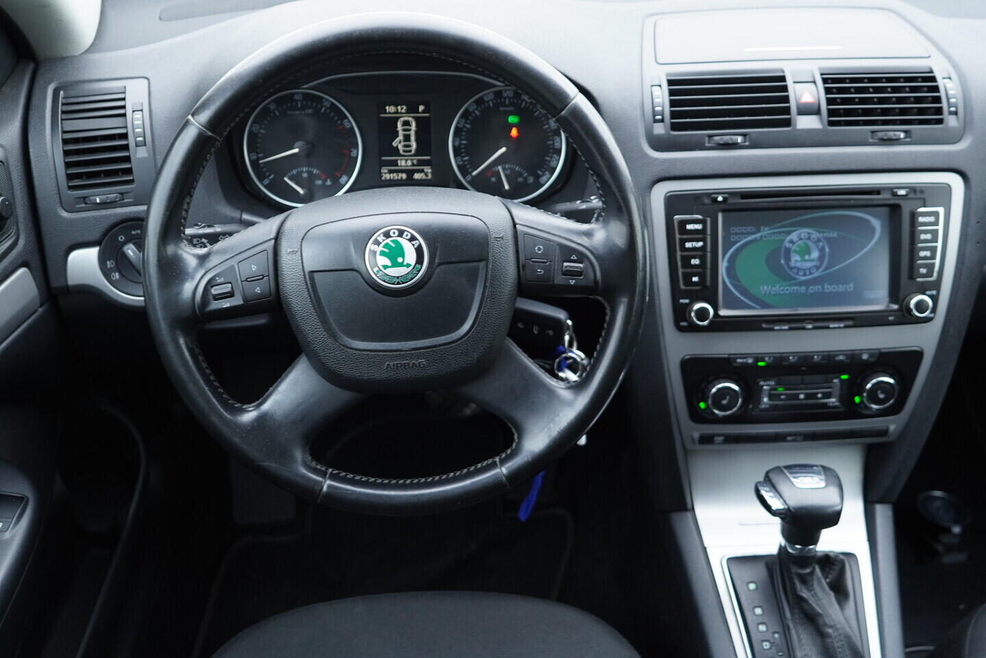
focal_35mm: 36
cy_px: 329
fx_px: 986
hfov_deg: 53.1
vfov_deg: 36.9
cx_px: 493
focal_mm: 24
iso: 400
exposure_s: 1/40
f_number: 2.8
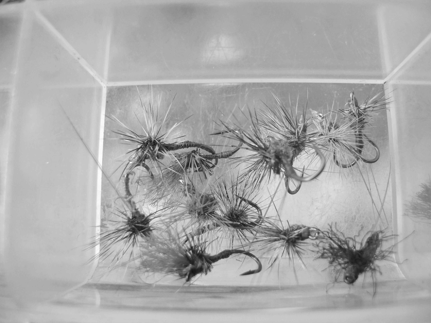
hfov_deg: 61.7
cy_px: 162
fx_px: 361
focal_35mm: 29
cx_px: 216
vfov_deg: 48.2
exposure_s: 1/200
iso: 80
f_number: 3.3
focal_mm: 4.1
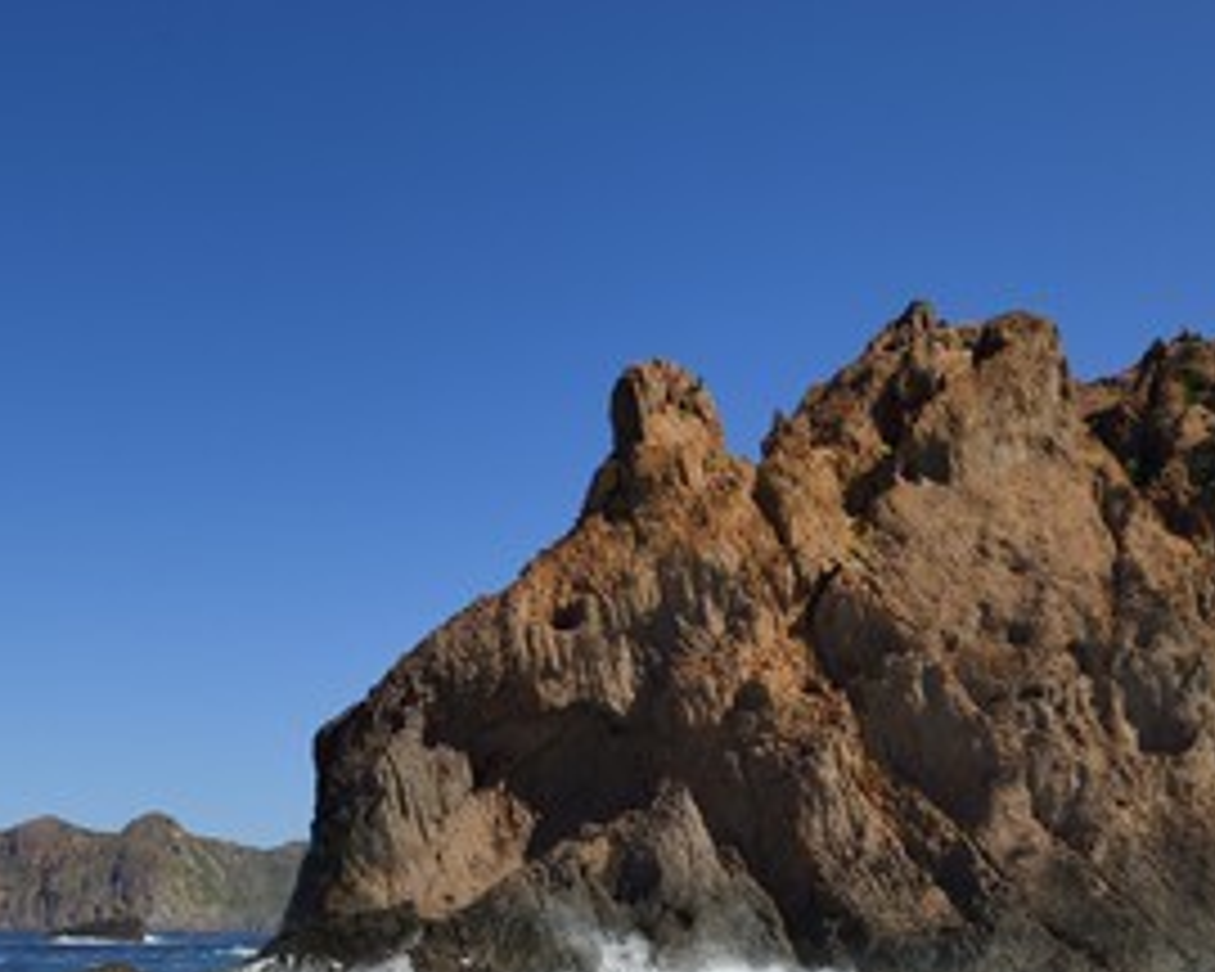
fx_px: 1259
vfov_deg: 41.8
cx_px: 572
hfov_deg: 51.5
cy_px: 626
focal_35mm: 35
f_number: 14
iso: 400
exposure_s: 1/800
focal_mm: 24
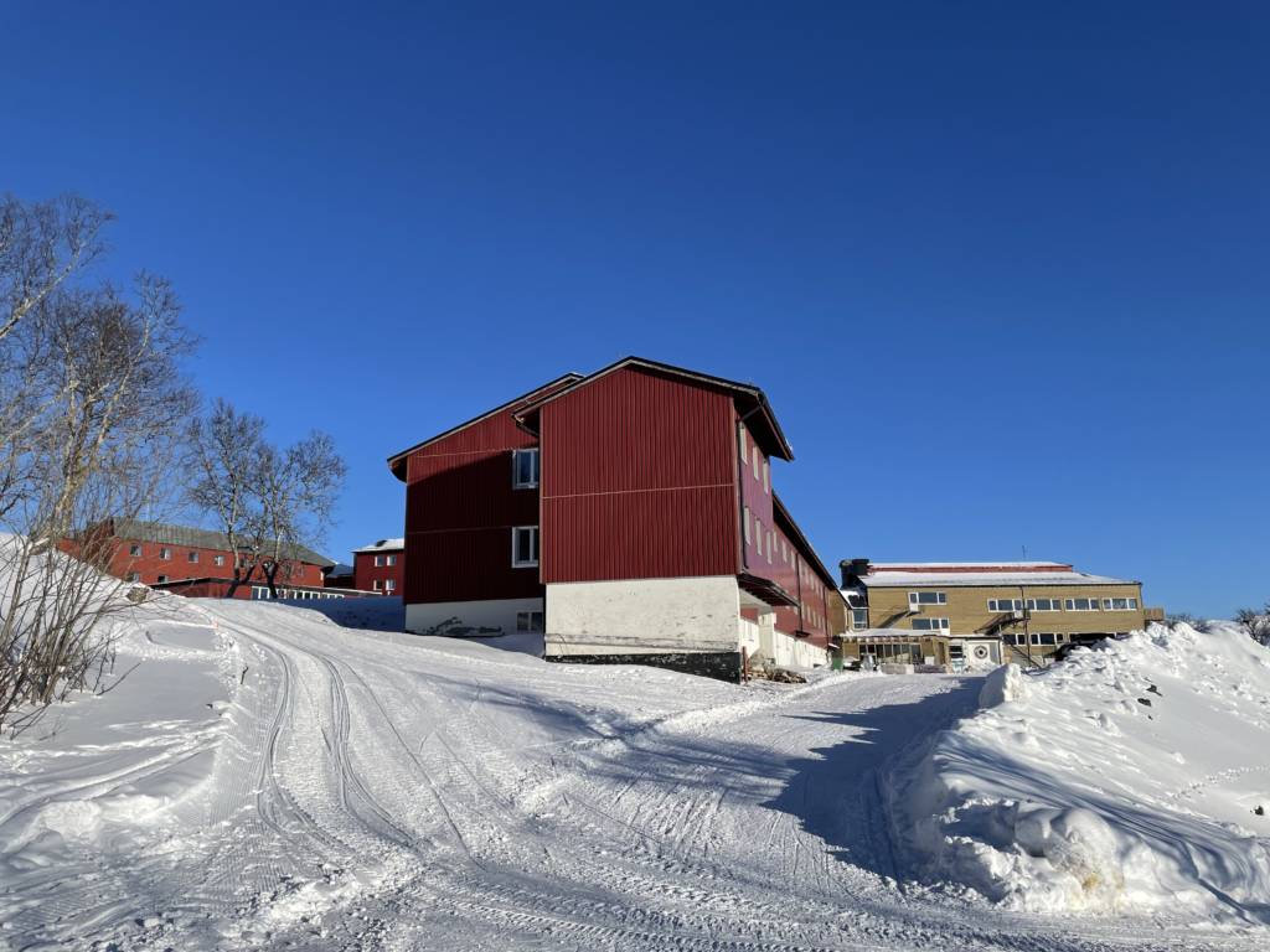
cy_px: 476
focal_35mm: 26
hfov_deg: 67.3
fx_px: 954
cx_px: 635
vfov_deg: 53.1
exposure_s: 1/5291
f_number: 1.6
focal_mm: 4.2
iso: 32
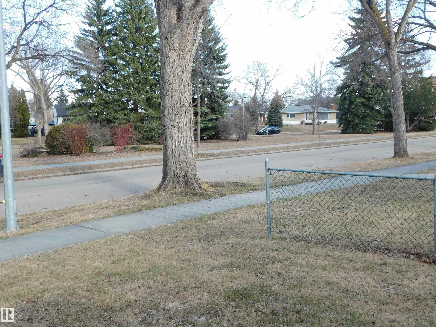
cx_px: 218
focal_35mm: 36
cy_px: 164
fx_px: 453
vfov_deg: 39.7
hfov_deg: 51.4
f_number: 3.5
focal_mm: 6.3
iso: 125
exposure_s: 1/200
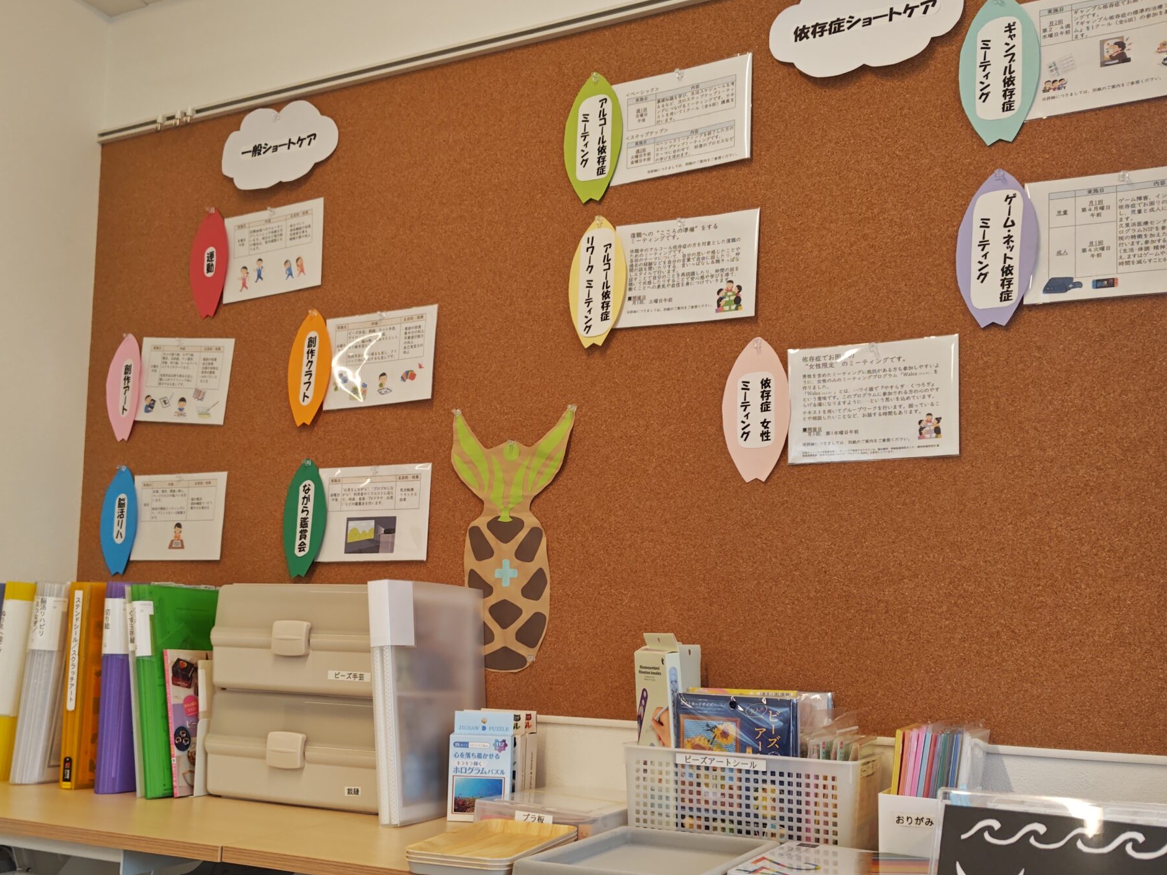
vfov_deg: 42.7
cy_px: 538
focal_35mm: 33
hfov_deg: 55.3
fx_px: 1113
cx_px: 563
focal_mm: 5.56
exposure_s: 1/120
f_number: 1.9
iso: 165
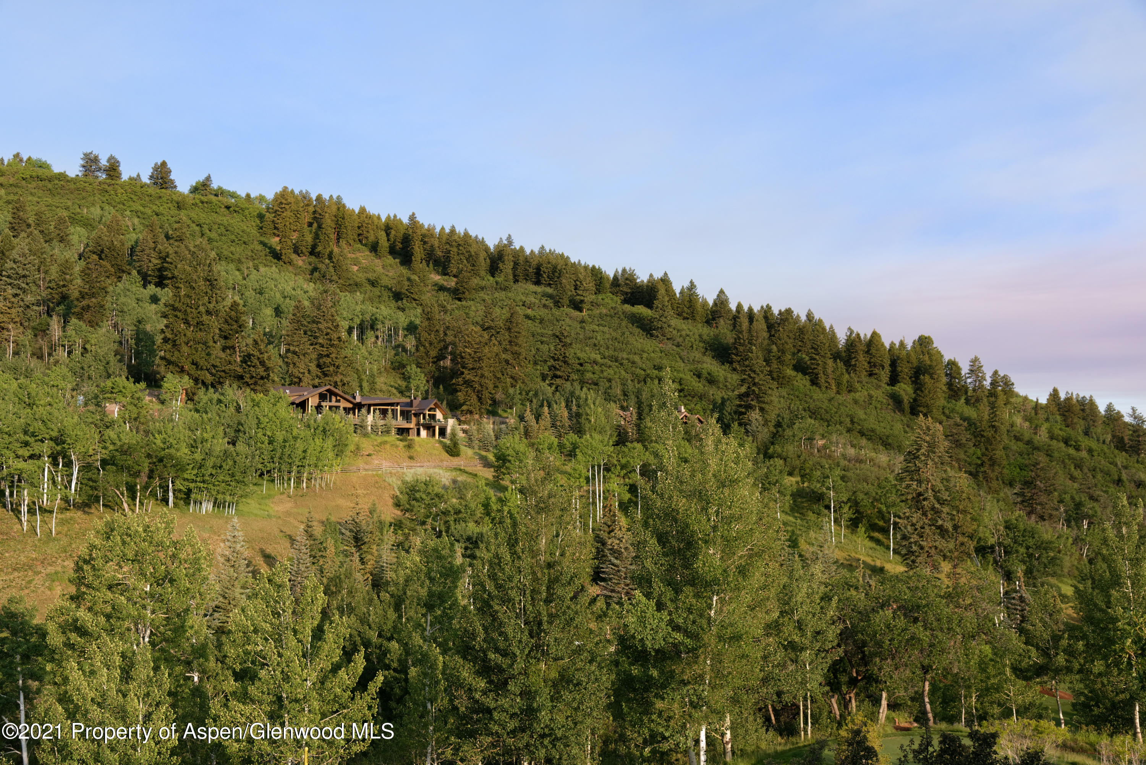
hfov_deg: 54.4
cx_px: 573
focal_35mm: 35
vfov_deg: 37.9
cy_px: 382
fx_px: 1114
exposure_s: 1/160
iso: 100
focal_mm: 35
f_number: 7.1
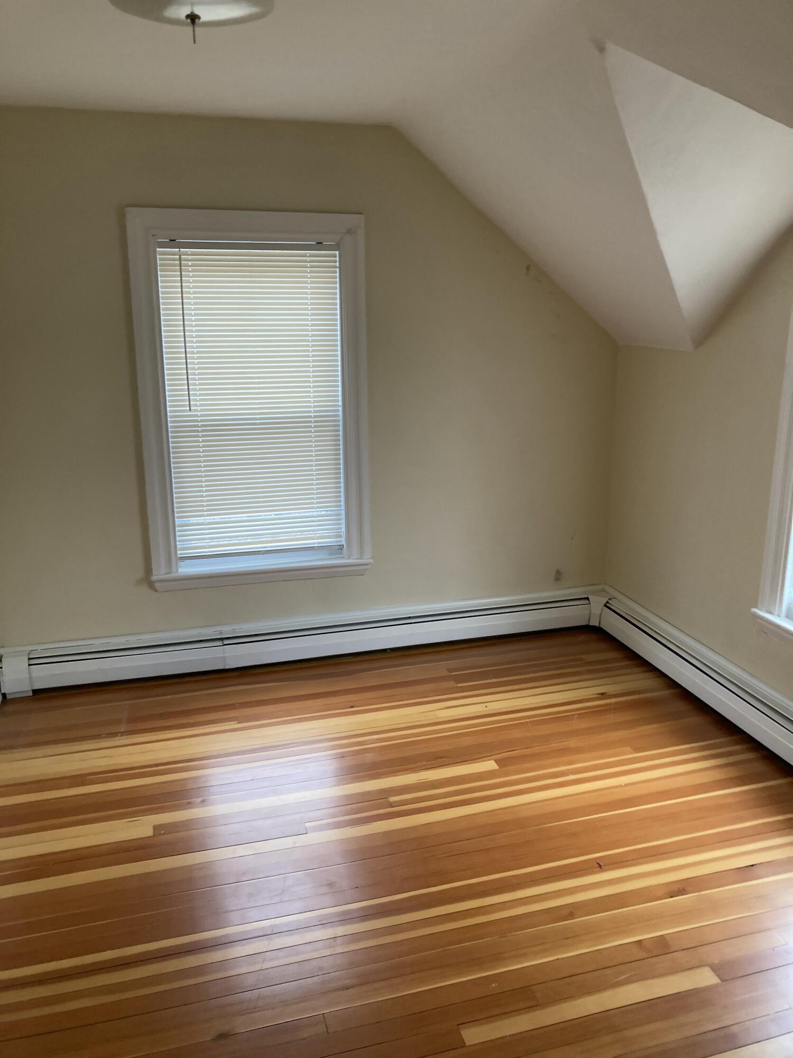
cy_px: 529
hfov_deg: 49.7
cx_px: 396
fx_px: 855
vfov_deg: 63.4
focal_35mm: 28
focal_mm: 3.99
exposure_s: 1/60
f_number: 1.8
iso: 80
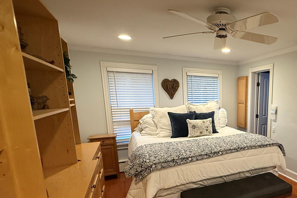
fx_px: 190
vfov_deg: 54.2
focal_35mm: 23
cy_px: 128
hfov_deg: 70.3
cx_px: 228
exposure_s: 1/60
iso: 320
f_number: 2.2
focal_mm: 2.22
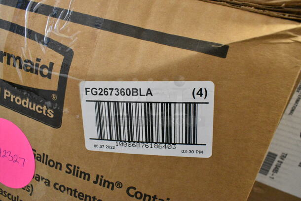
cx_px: 150
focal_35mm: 27
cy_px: 100
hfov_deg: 67.3
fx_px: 226
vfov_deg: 48.0
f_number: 6.3
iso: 6400
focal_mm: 18
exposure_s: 1/160
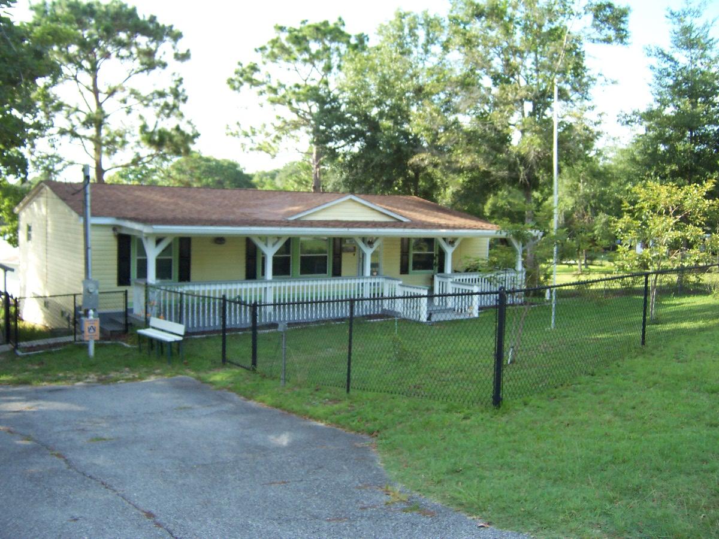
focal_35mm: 33
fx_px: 685
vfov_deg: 42.9
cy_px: 270
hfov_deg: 55.4
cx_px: 360
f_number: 3.4
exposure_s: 1/180
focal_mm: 5.5
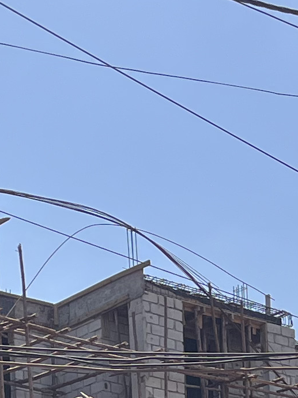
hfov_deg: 9.7
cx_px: 229
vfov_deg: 11.6
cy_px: 819
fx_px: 1746
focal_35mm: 152
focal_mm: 5.1
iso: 50
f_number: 1.6
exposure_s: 1/2688
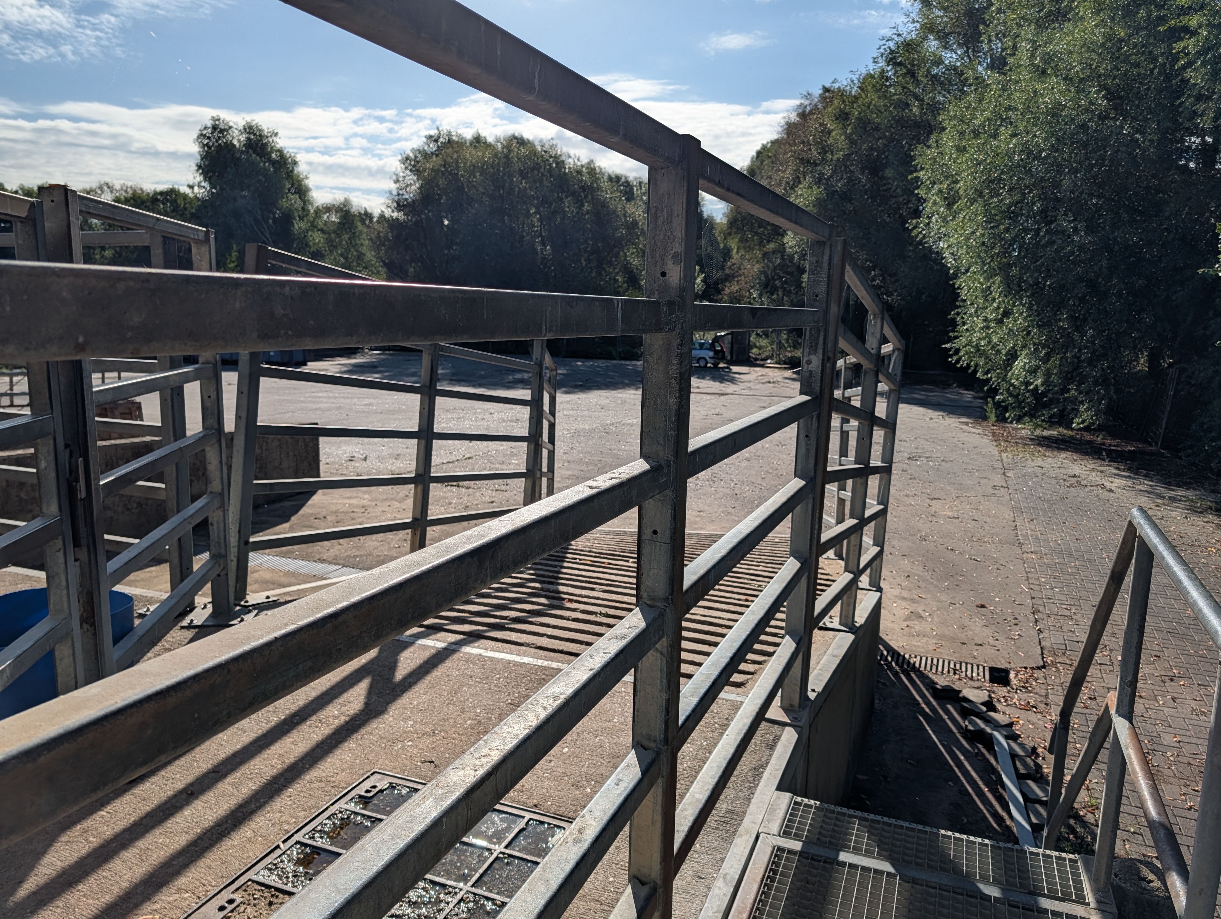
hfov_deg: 71.5
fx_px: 848
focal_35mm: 24
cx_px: 610
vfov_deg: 56.9
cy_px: 460
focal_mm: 6.9
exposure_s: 1/2717
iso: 19
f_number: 1.68
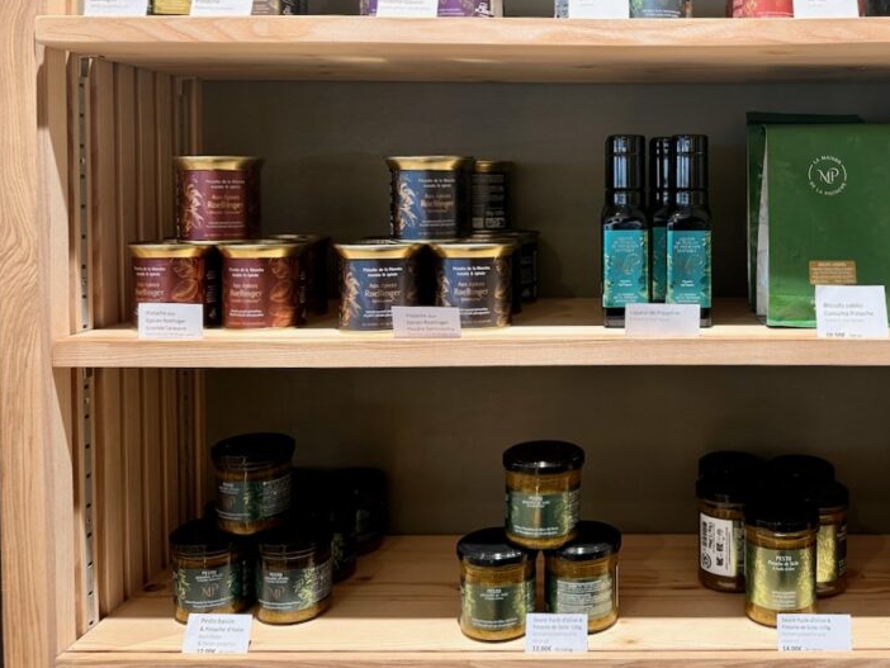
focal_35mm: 35
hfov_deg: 50.9
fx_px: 900
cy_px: 205
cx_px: 644
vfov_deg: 40.1
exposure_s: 1/100
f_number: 1.78
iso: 160
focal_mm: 6.76
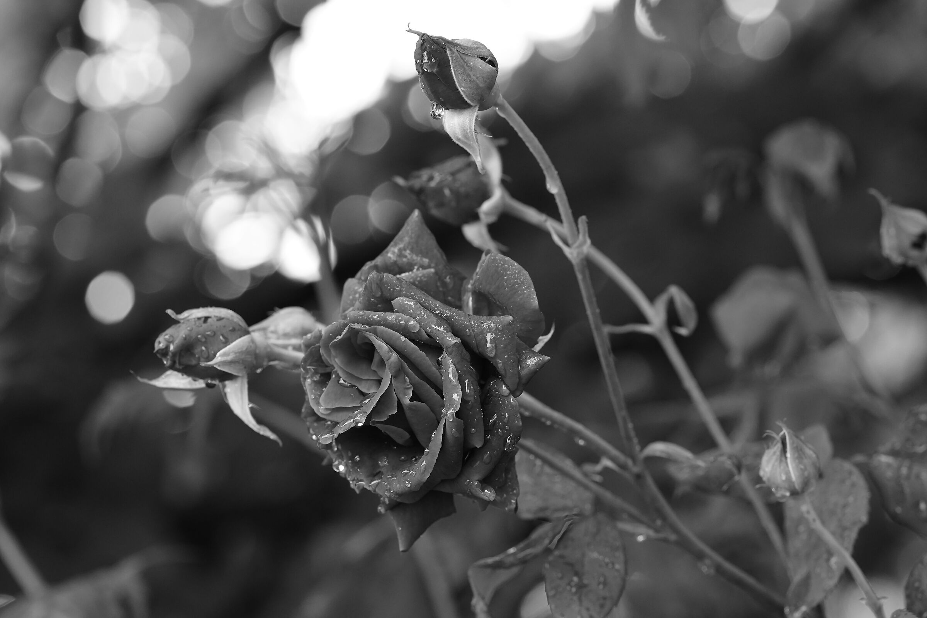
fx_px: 2704
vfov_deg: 13.0
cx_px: 464
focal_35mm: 105
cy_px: 309
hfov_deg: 19.5
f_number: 5.6
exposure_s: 1/60
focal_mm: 105
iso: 1600
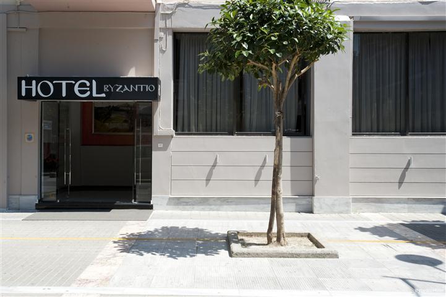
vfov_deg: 37.8
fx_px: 433
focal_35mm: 35
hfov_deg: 54.5
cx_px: 223
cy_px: 148
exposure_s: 1/80
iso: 200
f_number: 18
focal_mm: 35
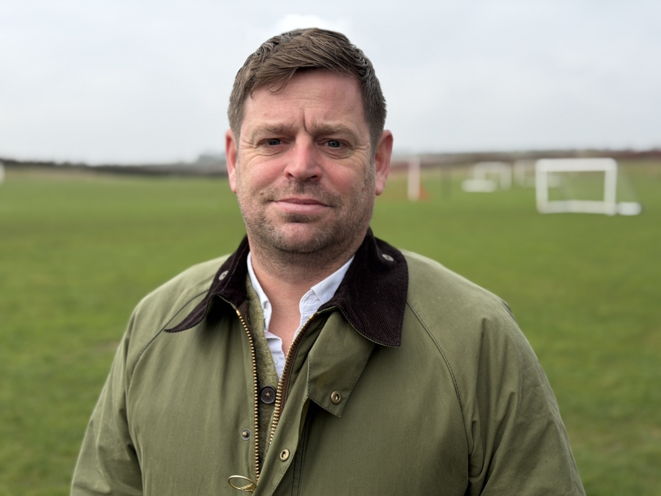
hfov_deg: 39.7
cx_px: 330
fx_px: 917
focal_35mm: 48
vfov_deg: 30.3
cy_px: 248
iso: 64
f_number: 1.78
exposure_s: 1/828
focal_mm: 6.76
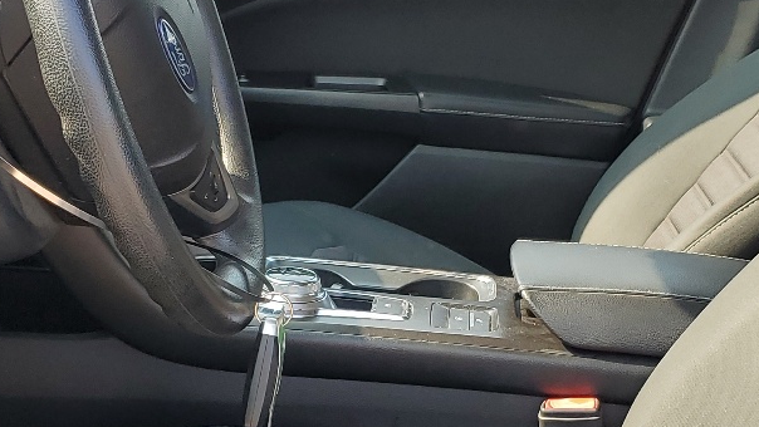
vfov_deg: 16.0
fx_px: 1510
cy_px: 348
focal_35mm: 75
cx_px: 363
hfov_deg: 28.2
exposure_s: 1/370
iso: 50
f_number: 1.5
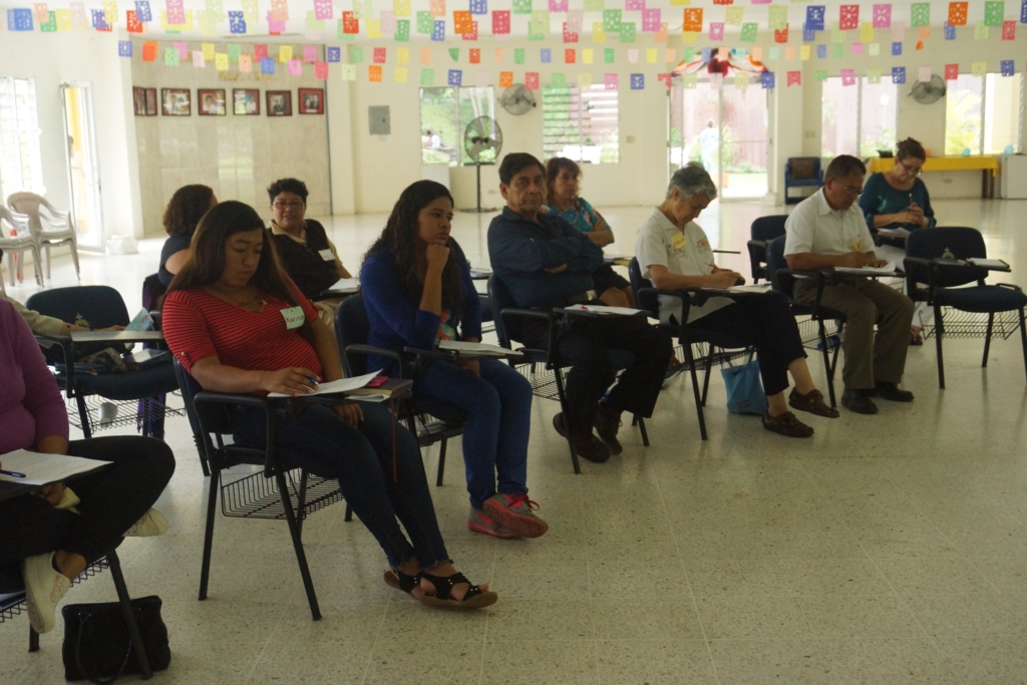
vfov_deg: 31.9
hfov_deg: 46.4
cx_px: 514
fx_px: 1198
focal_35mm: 42
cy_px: 342
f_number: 5
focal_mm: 28
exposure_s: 1/80
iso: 1600
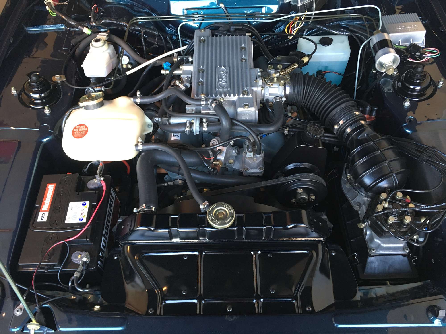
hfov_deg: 61.7
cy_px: 167
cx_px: 223
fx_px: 374
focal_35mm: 29
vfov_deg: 48.2
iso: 160
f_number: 2.2
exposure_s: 1/33
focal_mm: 4.15
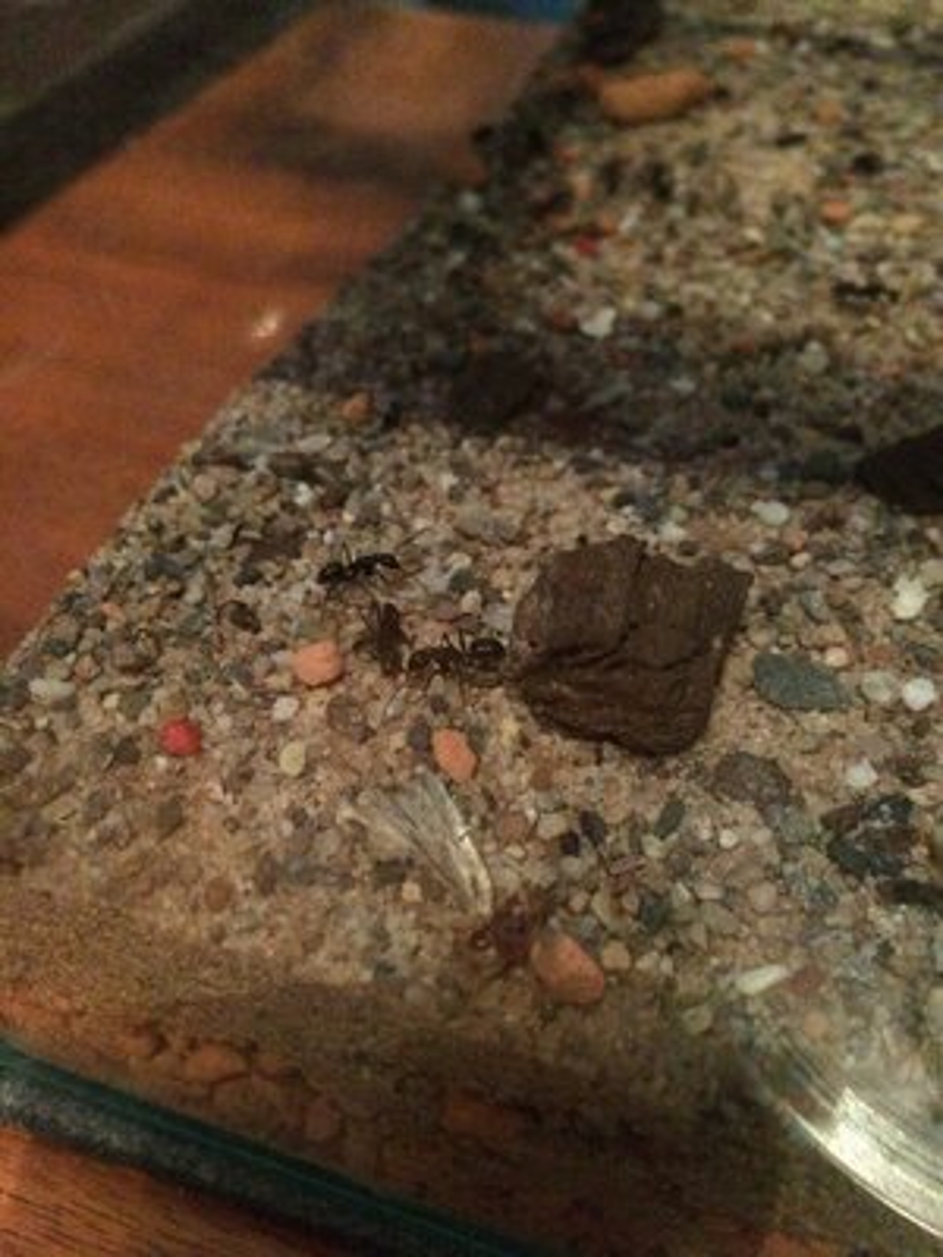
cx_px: 472
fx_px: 1053
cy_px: 628
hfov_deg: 48.2
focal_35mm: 29
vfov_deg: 61.7
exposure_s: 1/17
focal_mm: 4.15
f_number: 2.2
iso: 1000
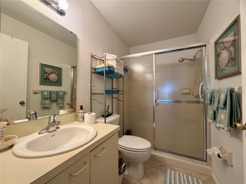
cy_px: 92
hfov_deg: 102.1
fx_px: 99
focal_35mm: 14
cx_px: 123
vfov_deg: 85.7
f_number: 2.2
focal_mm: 2.22
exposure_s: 1/120
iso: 320
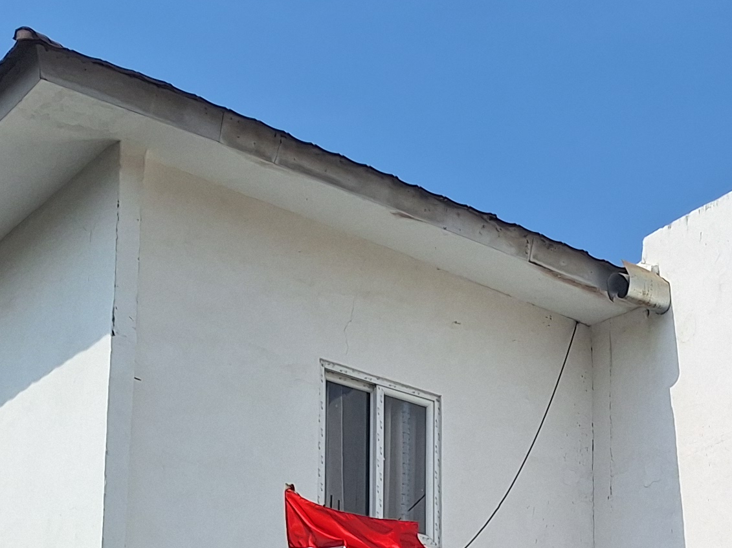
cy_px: 836
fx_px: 1755
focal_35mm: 83
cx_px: 896
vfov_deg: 16.2
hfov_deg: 21.7
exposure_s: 1/4149
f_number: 1.8
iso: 40
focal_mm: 5.54
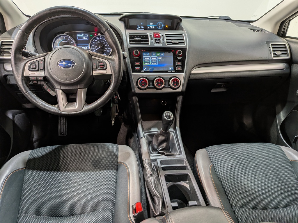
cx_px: 149
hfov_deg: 71.6
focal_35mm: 24
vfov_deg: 56.8
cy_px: 112
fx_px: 207
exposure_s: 1/24
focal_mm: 4.53
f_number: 1.7
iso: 56
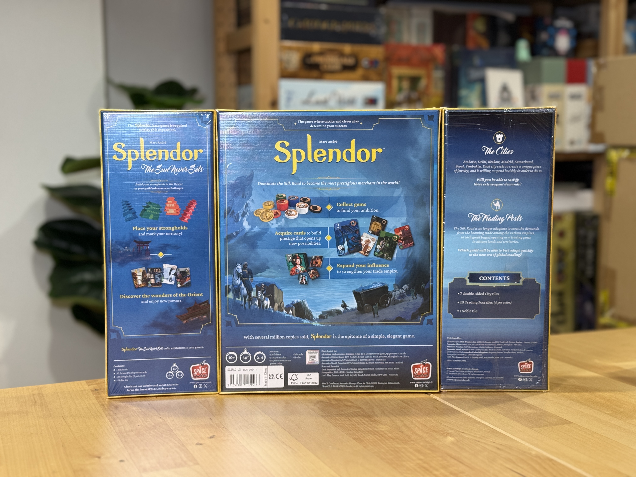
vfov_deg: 30.3
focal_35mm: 48
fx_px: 882
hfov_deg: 39.7
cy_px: 238
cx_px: 318
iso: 160
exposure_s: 1/50
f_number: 1.78
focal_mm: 6.76
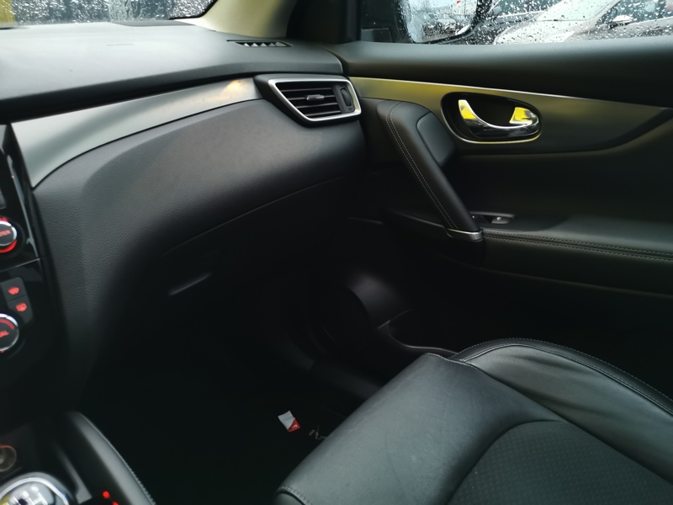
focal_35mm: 27
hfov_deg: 65.3
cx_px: 336
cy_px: 252
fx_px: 525
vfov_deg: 51.4
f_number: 1.8
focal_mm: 5.58
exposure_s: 1/33.3
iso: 400
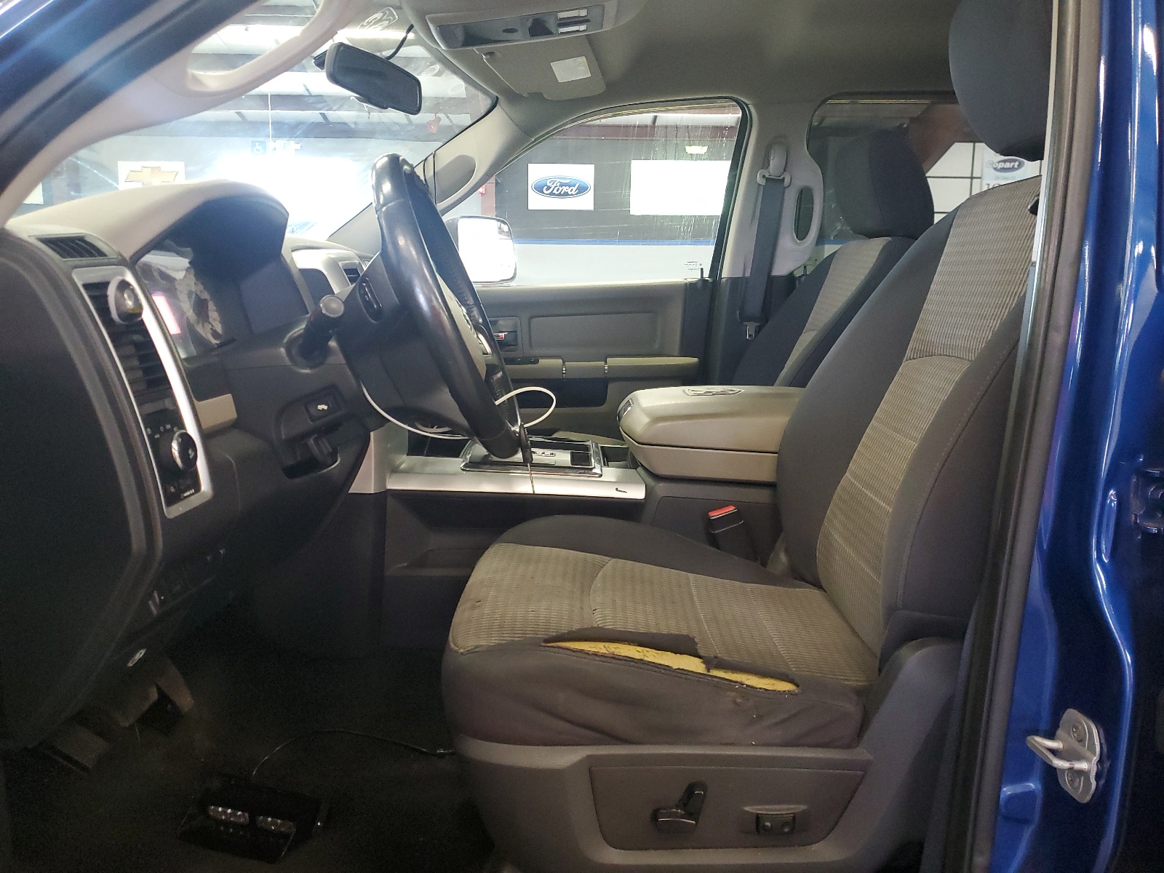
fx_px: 874
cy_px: 436
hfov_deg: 67.3
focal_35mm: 26
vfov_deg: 53.1
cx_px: 582
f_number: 1.5
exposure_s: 1/40
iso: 303
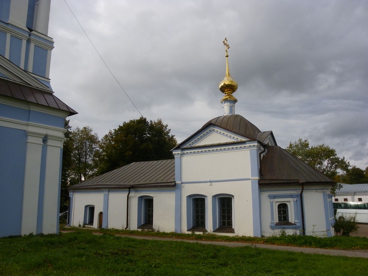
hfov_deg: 60.0
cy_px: 138
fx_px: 319
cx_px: 184
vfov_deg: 46.8
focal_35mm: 30
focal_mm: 5.3
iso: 100
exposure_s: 1/160
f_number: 7.1
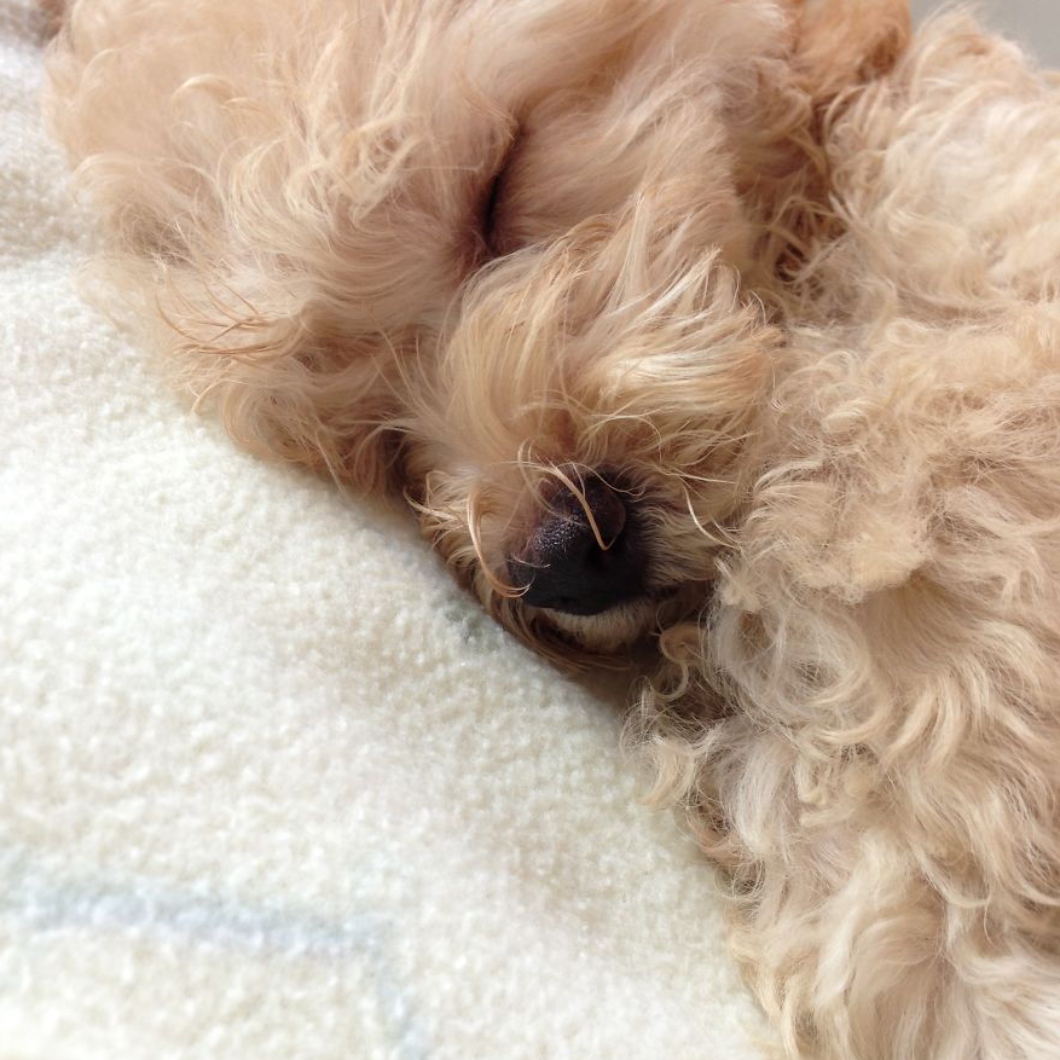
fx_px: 1351
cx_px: 529
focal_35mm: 39
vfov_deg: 42.8
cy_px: 506
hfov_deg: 42.8
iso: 50
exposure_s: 1/20
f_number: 2.4
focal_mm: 4.13
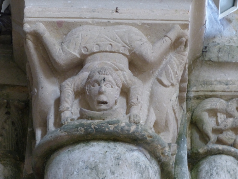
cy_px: 90
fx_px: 997
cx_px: 119
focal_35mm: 145
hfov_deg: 13.6
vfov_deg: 10.2
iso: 400
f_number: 2.8
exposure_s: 1/13
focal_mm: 26.1
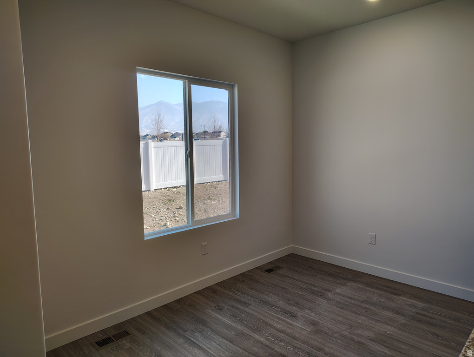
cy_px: 178
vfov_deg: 56.9
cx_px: 237
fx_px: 329
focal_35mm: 24
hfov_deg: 71.5
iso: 213
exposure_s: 1/120
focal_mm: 5.56
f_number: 1.8
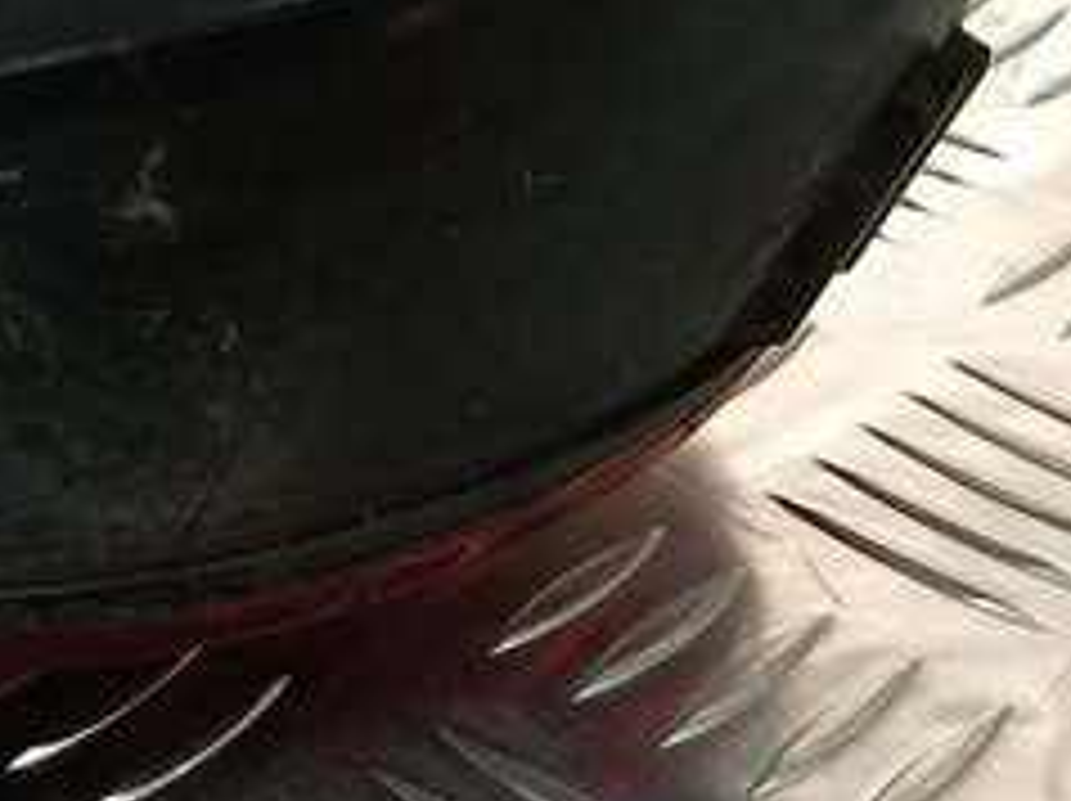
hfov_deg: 18.4
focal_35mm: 99
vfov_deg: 14.6
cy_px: -45
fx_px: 3060
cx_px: -333
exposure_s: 1/100
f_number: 1.6
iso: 150
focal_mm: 4.11
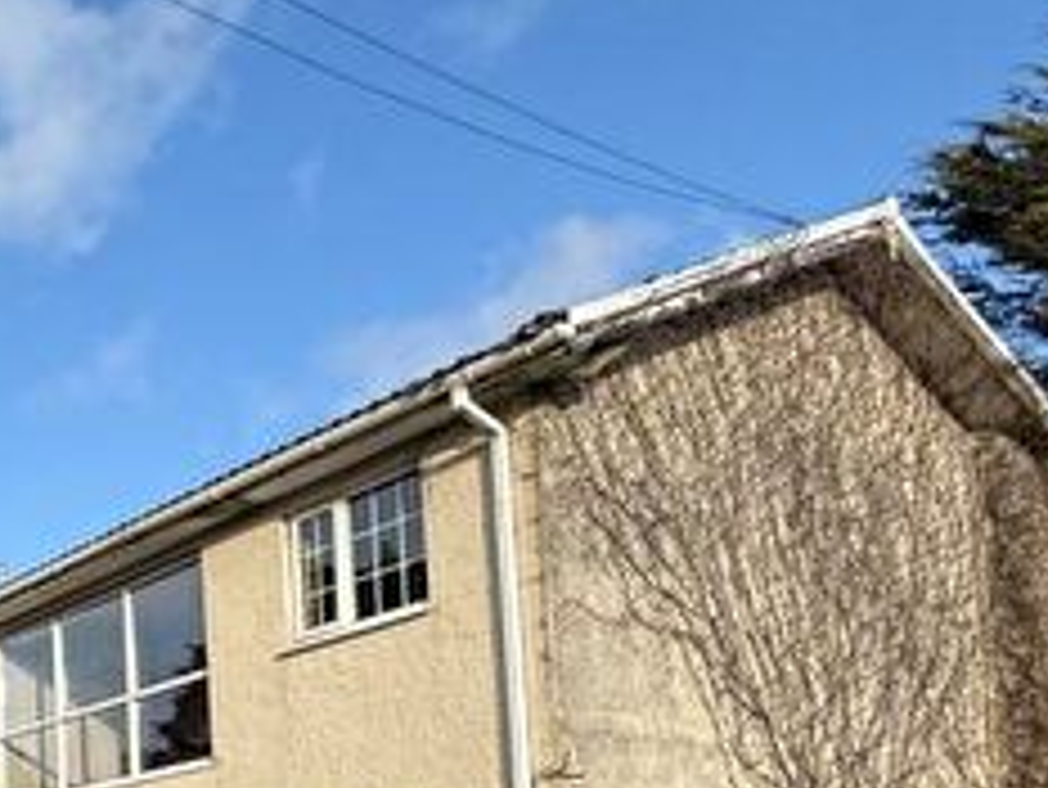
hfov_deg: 34.2
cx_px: -261
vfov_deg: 30.6
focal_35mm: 42
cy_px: 876
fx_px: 1272
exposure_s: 1/1033
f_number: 2.2
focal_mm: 2.22
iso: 50
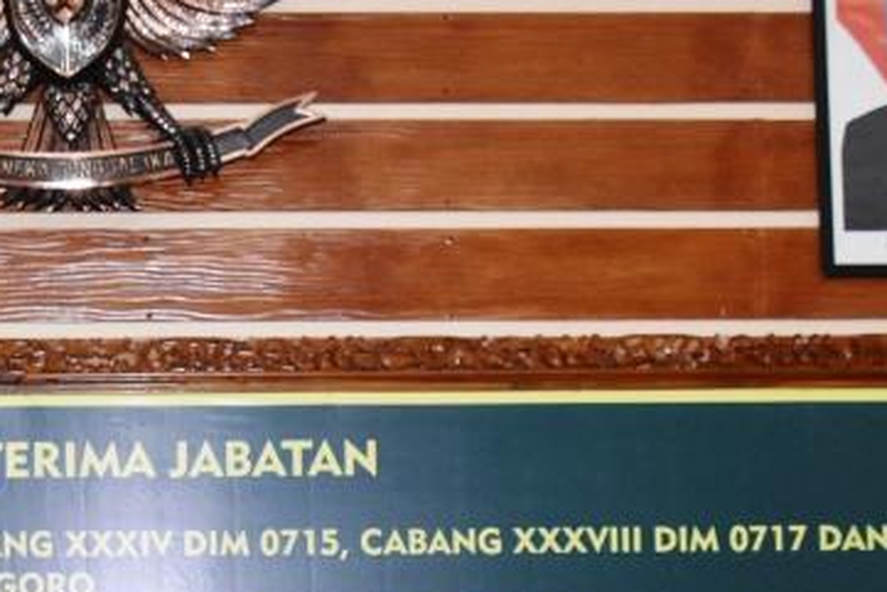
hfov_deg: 19.8
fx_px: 2514
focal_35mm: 102
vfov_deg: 13.2
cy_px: 603
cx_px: 184
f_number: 5.6
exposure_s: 1/200
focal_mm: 24
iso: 3200
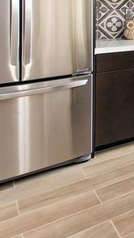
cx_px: 281
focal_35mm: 48
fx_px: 303
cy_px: 14
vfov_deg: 39.1
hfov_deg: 16.9
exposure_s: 1/125
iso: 320
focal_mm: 10
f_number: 4.5
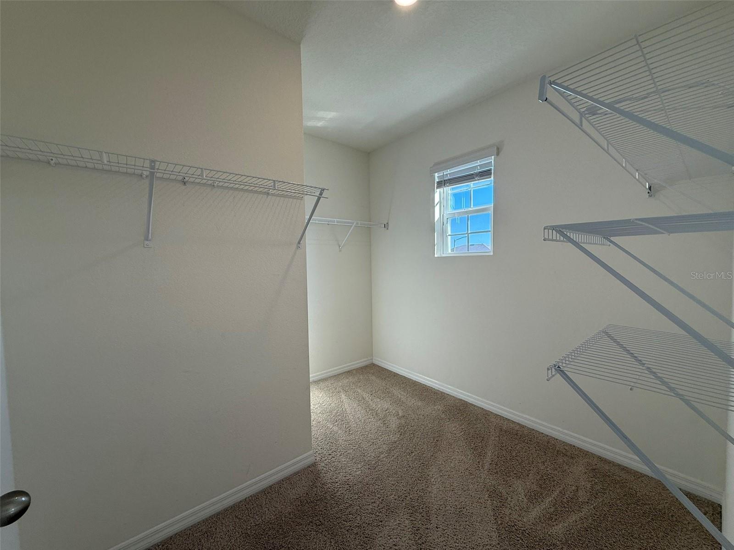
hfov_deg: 102.1
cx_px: 367
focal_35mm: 14
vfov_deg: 85.7
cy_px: 275
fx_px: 297
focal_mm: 2.22
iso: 64
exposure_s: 1/138
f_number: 2.2
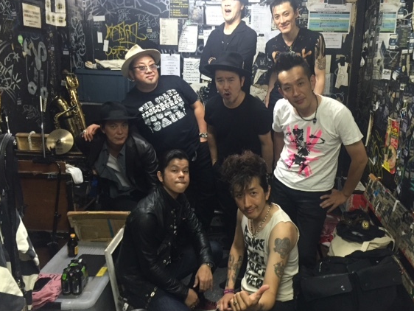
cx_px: 225
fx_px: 395
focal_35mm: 33
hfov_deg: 55.3
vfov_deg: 43.0
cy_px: 147
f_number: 2.2
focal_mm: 4.15
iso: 250
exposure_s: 1/33
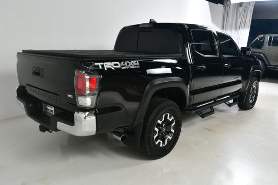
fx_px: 232
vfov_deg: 43.6
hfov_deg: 62.0
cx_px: 139
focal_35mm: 30
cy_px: 92
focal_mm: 20
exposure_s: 1/160
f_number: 10
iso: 100
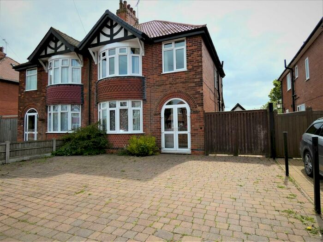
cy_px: 121
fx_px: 187
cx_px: 162
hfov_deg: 81.7
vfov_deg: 66.0
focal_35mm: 20
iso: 80
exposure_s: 1/1000
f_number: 3.2
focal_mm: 3.6
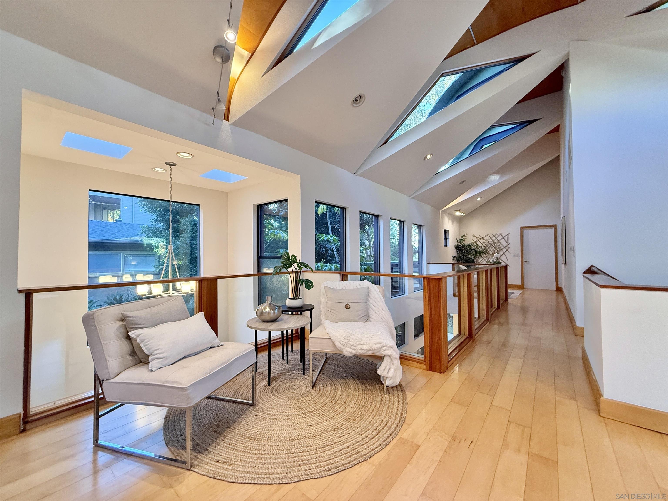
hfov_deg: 102.1
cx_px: 334
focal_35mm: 14
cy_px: 250
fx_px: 270
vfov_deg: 85.7
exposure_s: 1/120
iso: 320
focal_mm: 2.22
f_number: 2.2
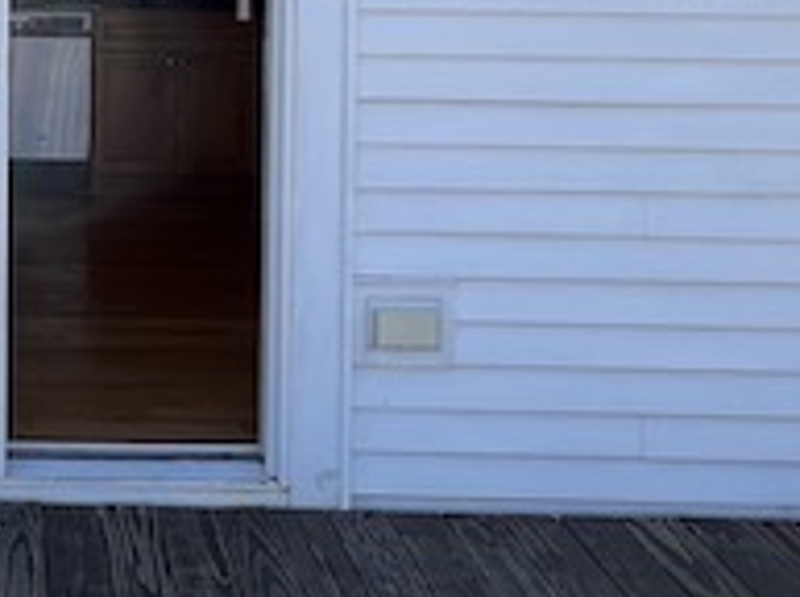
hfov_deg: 32.3
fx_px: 1246
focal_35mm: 54
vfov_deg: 24.6
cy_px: -108
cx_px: -29
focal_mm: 1.57
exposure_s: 1/652
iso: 32
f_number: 1.8
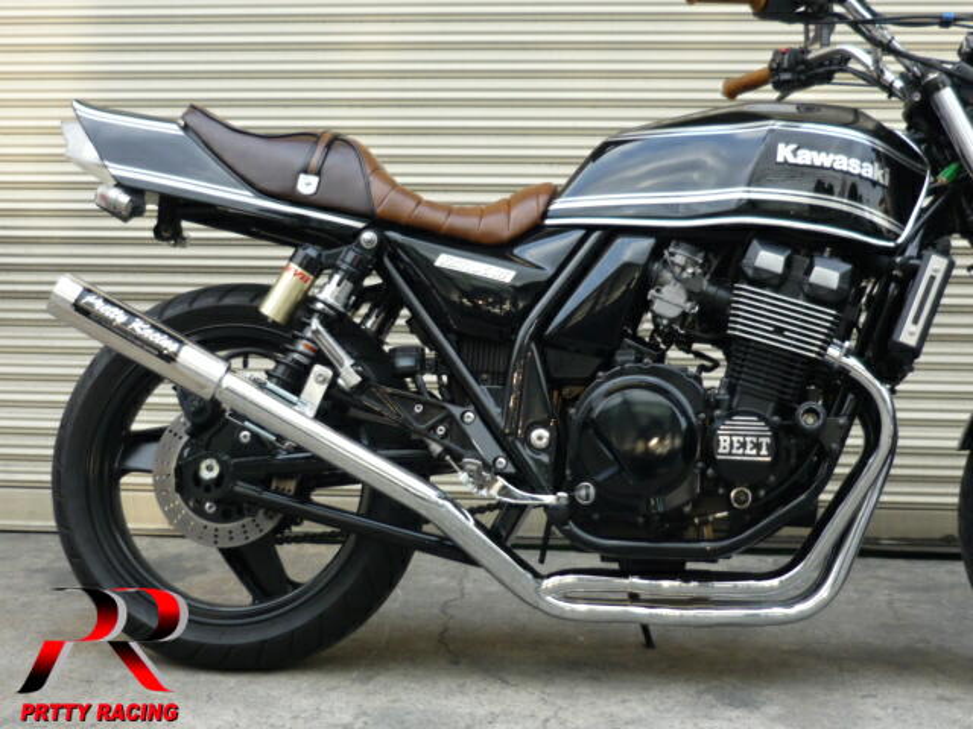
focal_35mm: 61
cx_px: 486
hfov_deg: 31.7
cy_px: 364
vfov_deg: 24.0
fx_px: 1715
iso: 100
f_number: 2.9
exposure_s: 1/60
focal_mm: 6.3
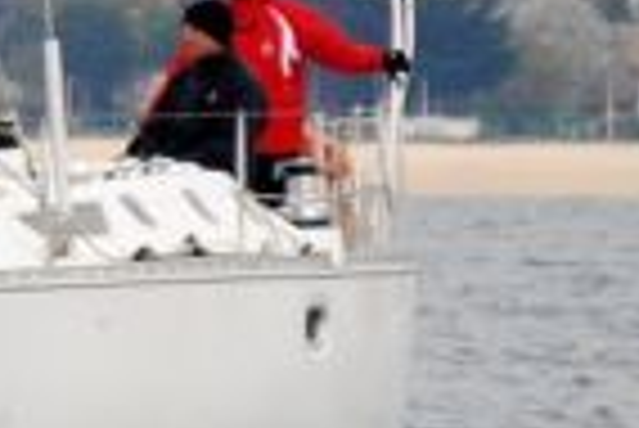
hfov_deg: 1.5
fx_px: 24854
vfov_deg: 1.0
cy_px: 29
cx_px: -292
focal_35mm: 1399
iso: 400
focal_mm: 165
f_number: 5.3
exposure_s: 1/400
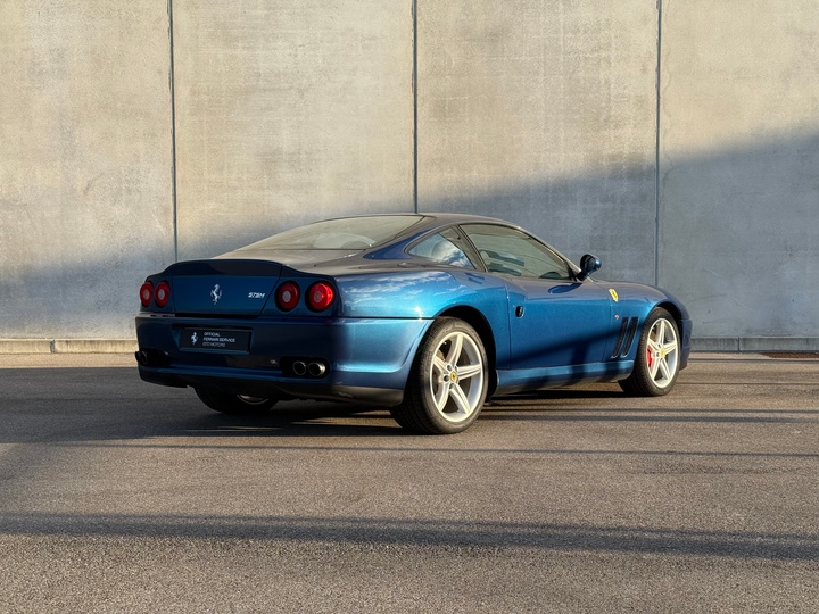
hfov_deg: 39.7
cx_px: 410
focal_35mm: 48
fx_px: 1136
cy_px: 307
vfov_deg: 30.3
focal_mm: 6.76
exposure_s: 1/549
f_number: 1.78
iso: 64
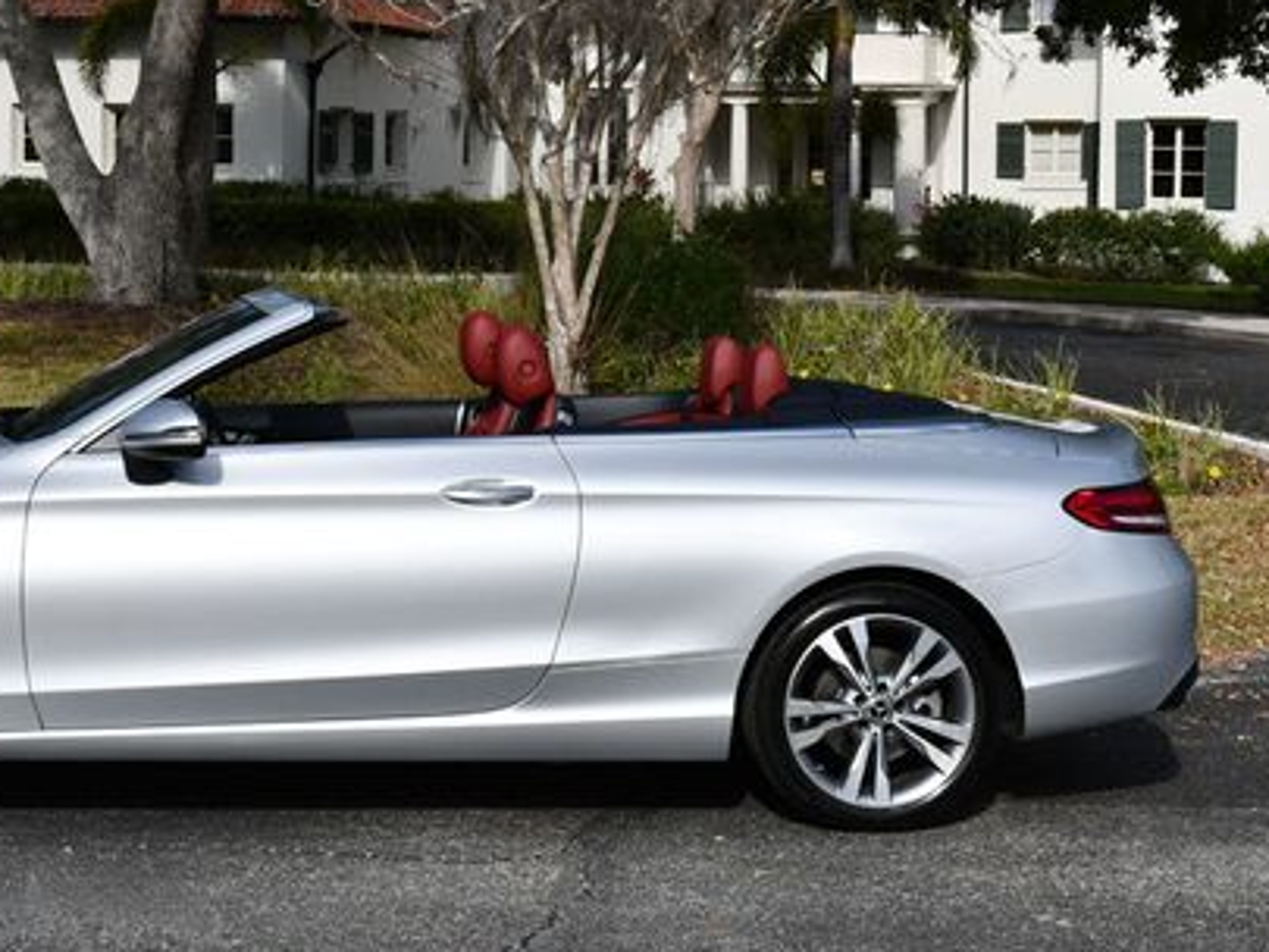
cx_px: 354
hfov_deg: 24.5
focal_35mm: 79
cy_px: 304
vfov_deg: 18.6
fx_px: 2897
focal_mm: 26
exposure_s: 1/320
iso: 100
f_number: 9
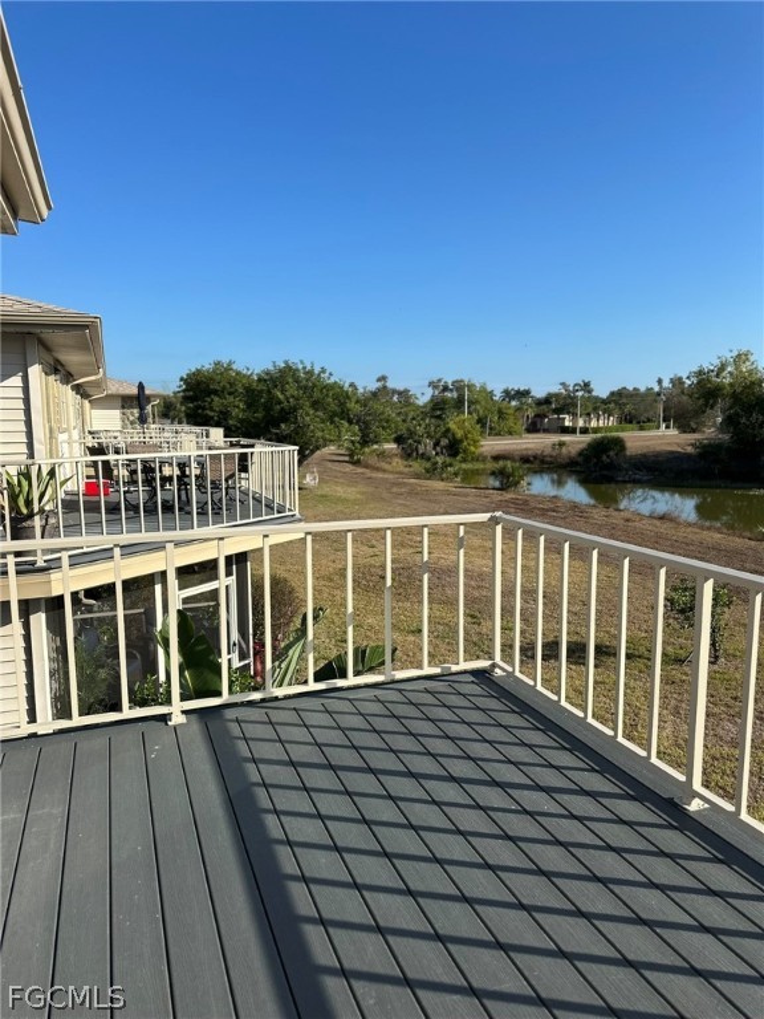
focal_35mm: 24
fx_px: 706
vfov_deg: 71.6
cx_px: 382
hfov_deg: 56.8
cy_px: 510
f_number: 1.78
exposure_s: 1/4545
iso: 80
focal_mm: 6.86
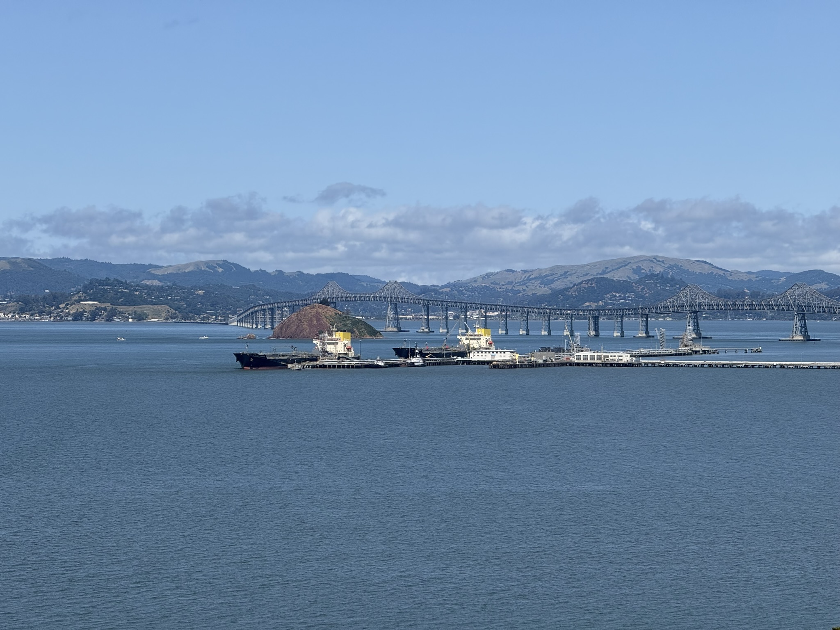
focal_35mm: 120
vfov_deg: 12.3
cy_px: 315
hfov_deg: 16.4
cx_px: 420
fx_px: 2912
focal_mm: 15.66
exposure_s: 1/2710
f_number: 2.8
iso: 50
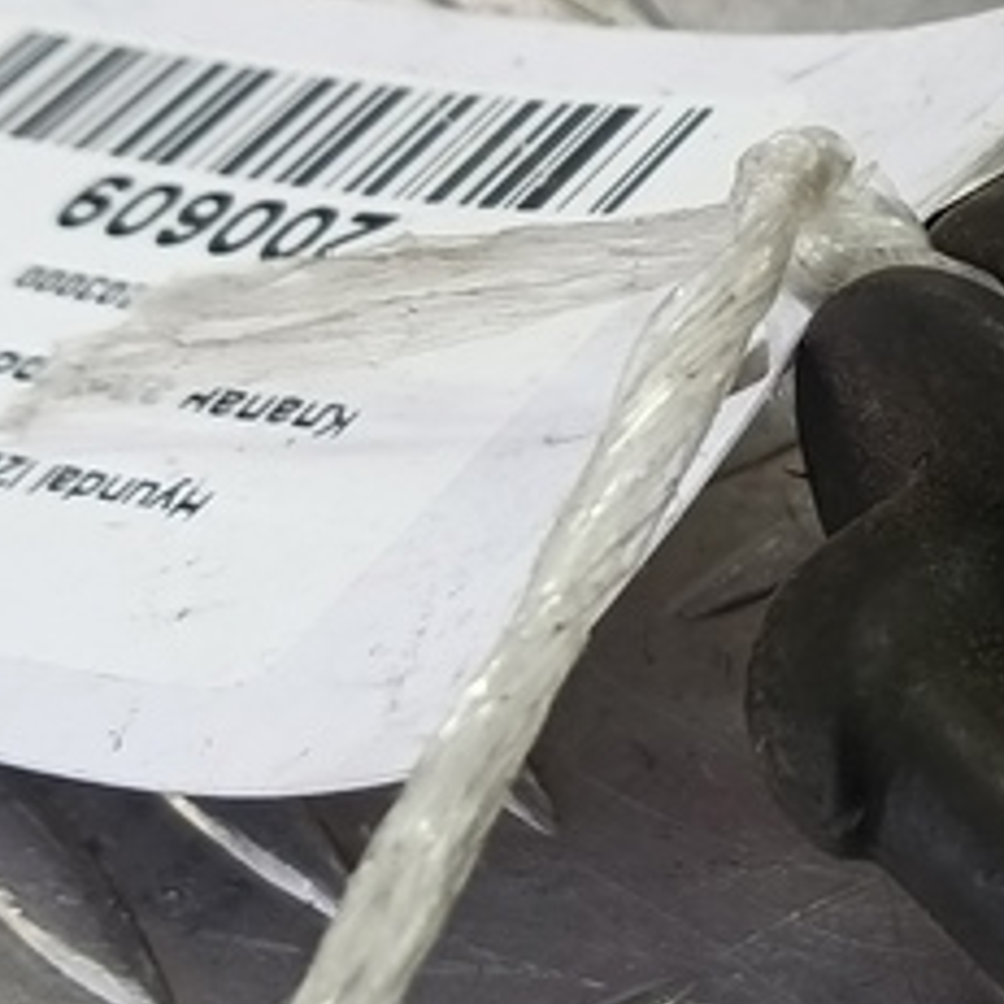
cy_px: 478
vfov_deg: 19.3
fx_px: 2953
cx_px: 1413
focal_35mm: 90
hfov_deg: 17.7
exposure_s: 1/50
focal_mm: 4.11
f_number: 1.6
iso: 118
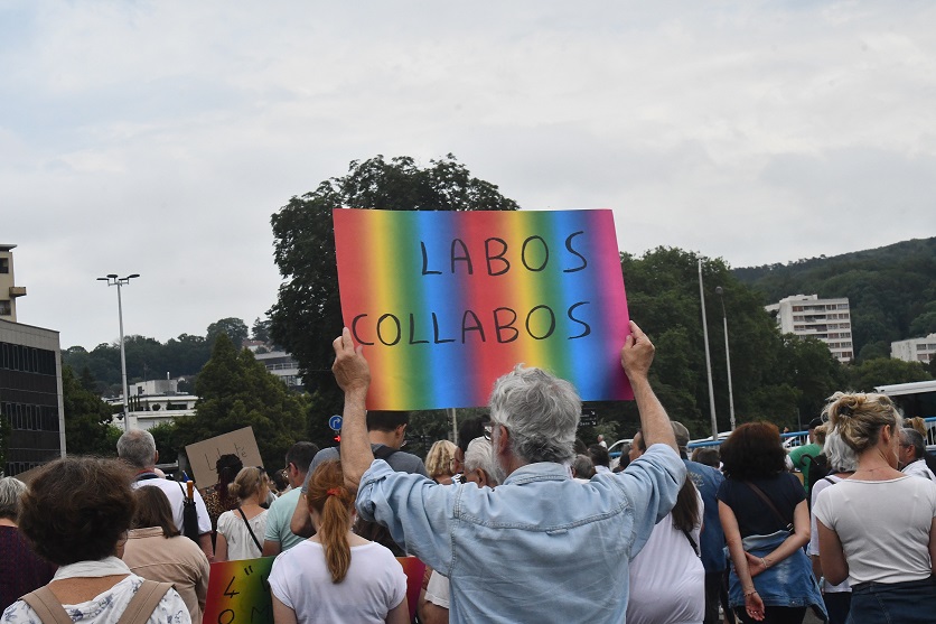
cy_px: 312
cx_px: 468
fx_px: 2131
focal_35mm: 82
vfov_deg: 16.6
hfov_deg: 24.8
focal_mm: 55
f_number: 20
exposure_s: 1/1600
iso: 2500
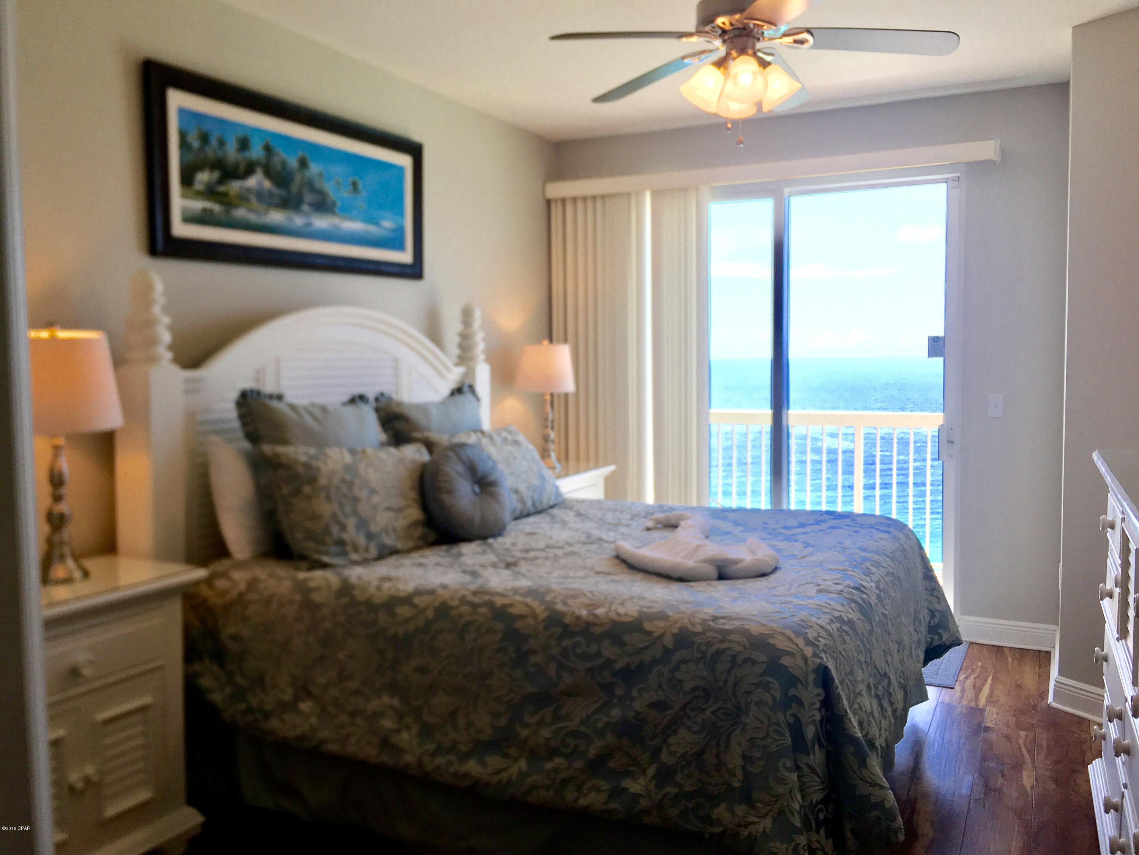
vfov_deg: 48.2
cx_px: 570
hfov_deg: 61.7
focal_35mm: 29
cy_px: 428
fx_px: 954
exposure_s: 1/120
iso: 25
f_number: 2.2
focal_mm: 4.15
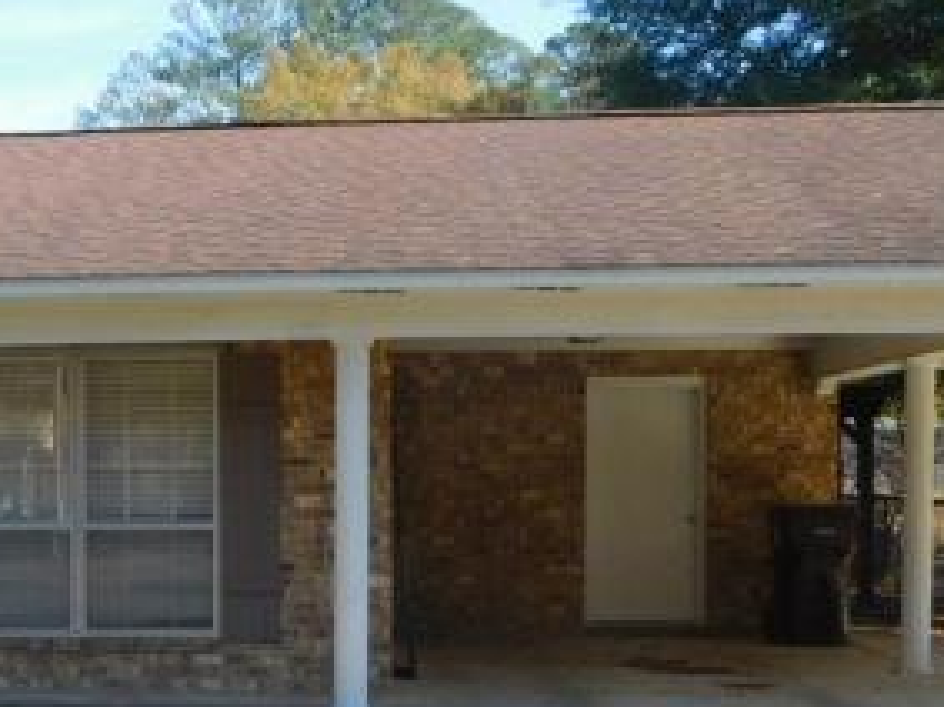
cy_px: 554
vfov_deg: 18.7
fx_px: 2126
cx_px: -28
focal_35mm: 78
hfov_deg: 23.8
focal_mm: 4
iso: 125
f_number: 3
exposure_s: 1/640
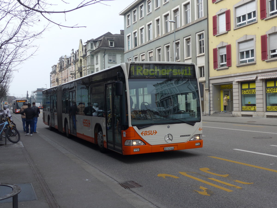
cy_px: 104
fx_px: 336
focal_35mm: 42
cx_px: 138
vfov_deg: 34.3
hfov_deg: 44.8
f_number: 2.8
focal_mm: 9
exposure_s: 1/800
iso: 80
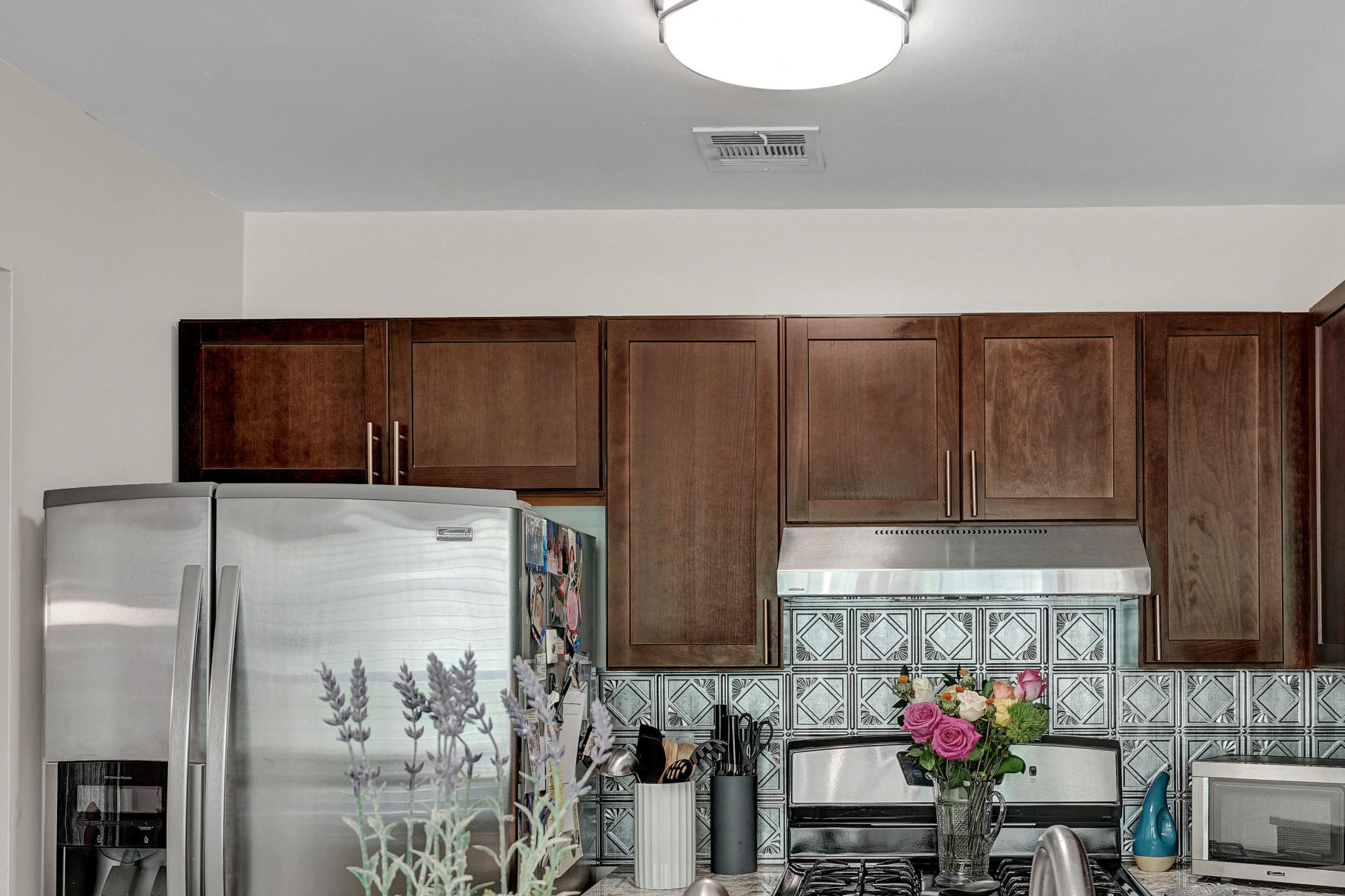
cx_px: 884
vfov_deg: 34.6
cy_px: 621
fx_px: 1419
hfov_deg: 49.9
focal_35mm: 38
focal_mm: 23
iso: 200
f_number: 8
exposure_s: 1/4
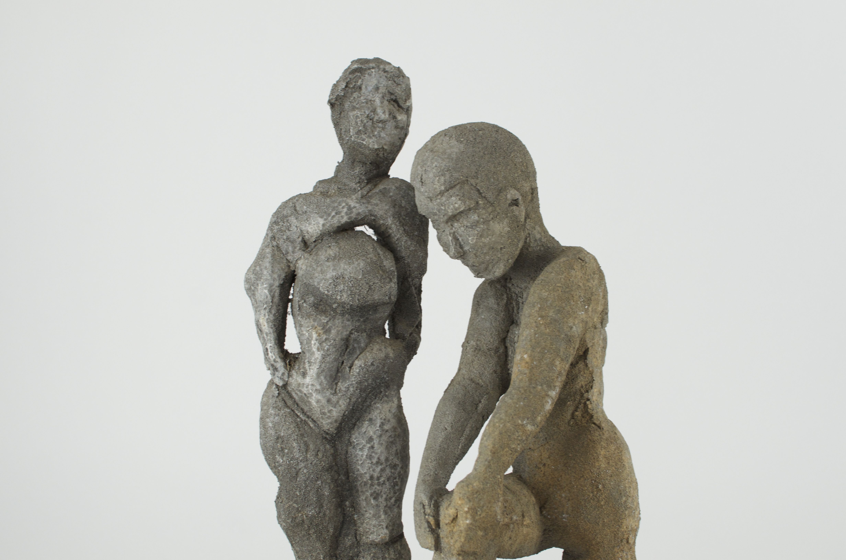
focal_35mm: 52
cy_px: 280
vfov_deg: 25.6
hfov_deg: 37.9
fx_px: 1231
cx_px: 423
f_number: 5
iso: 640
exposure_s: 1/125
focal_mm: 35
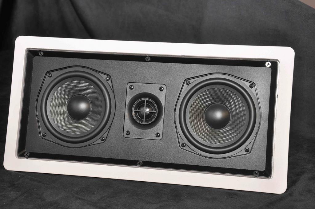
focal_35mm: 68
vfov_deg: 20.1
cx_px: 158
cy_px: 104
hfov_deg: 29.9
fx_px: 590
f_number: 8
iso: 200
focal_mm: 45
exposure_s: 1/30
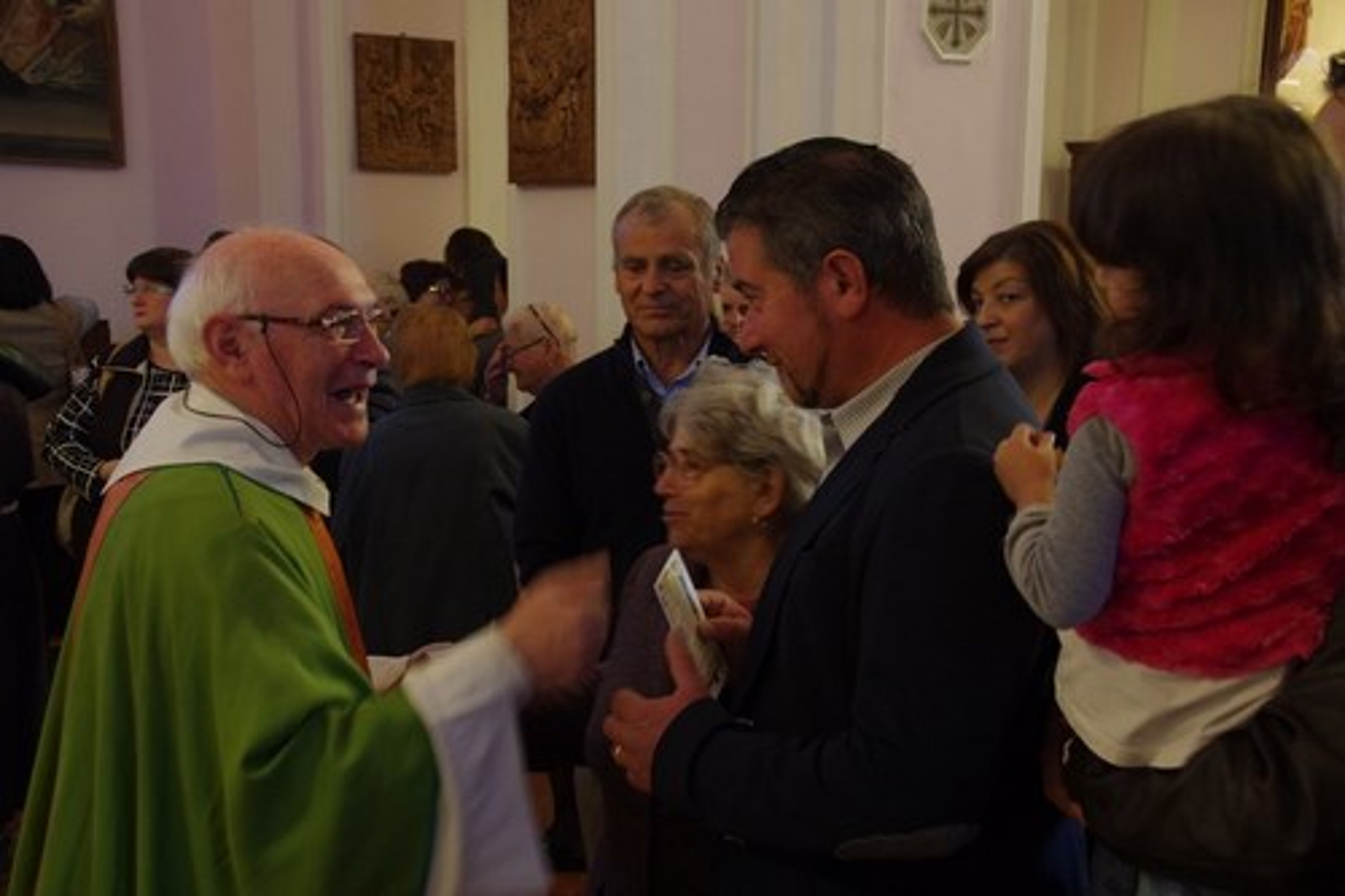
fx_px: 2054
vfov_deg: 24.6
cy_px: 448
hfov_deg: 36.3
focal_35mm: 55
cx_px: 672
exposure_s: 1/30
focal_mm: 37
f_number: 6.3
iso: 1600
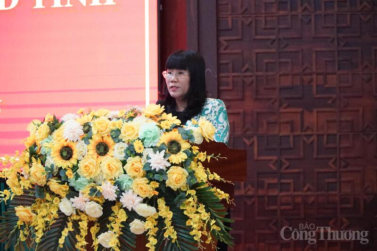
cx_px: 188
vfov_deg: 8.7
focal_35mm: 157
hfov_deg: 13.1
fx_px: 1644
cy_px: 126
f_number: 4
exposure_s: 1/160
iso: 6400
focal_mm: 105
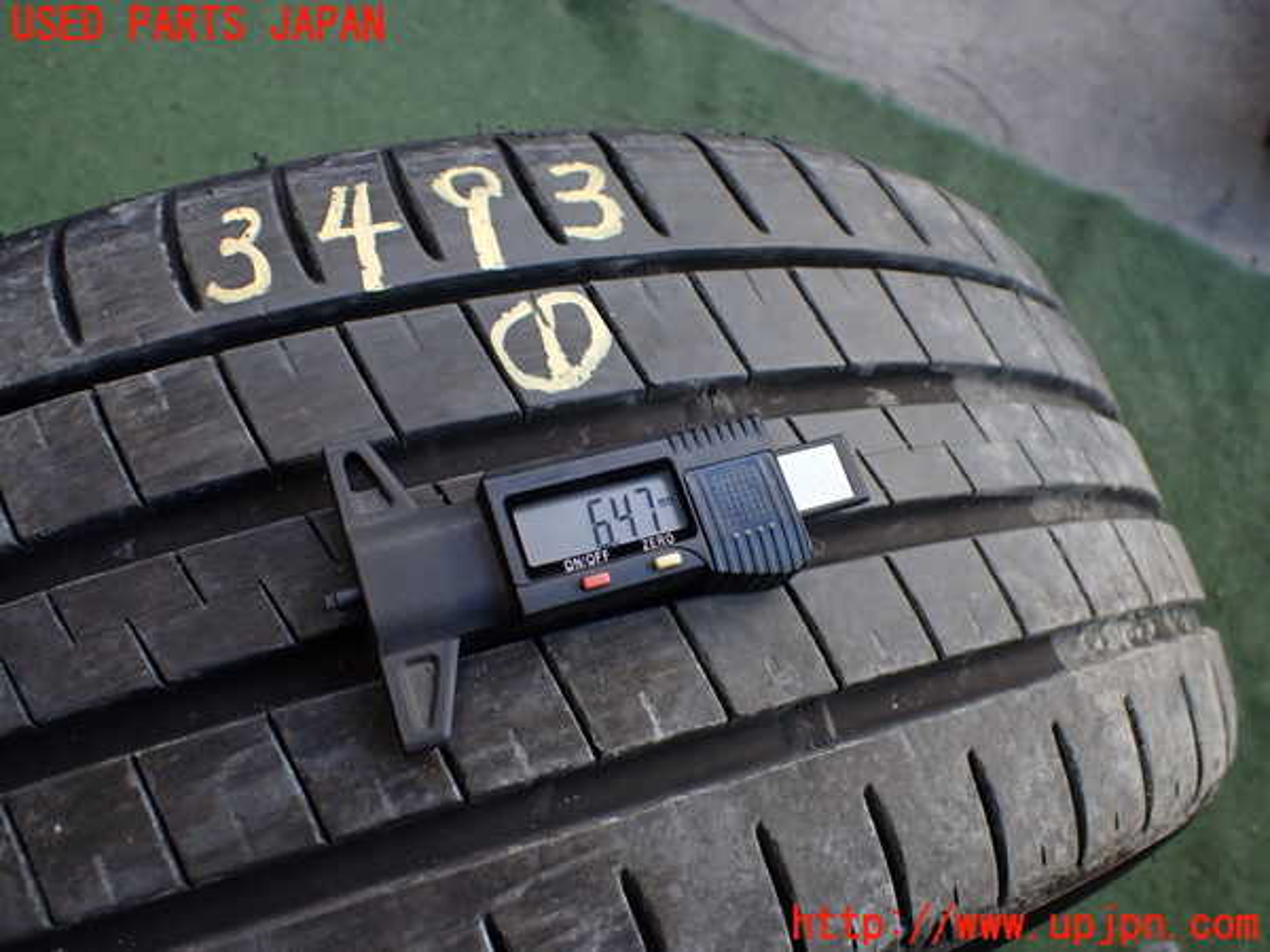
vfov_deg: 46.8
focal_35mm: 30
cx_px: 635
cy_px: 476
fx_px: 1101
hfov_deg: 60.0
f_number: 2.3
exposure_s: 1/125
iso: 200
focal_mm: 5.4
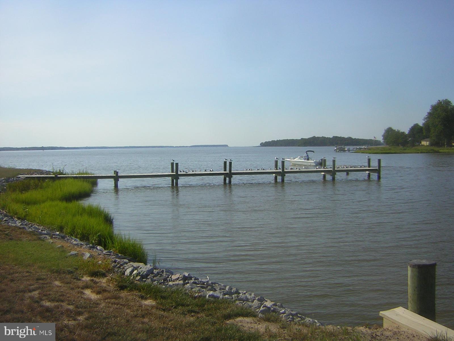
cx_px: 227
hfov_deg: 51.4
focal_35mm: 36
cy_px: 170
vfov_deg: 39.7
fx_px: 472
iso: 50
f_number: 5.2
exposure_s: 1/537
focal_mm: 4.7
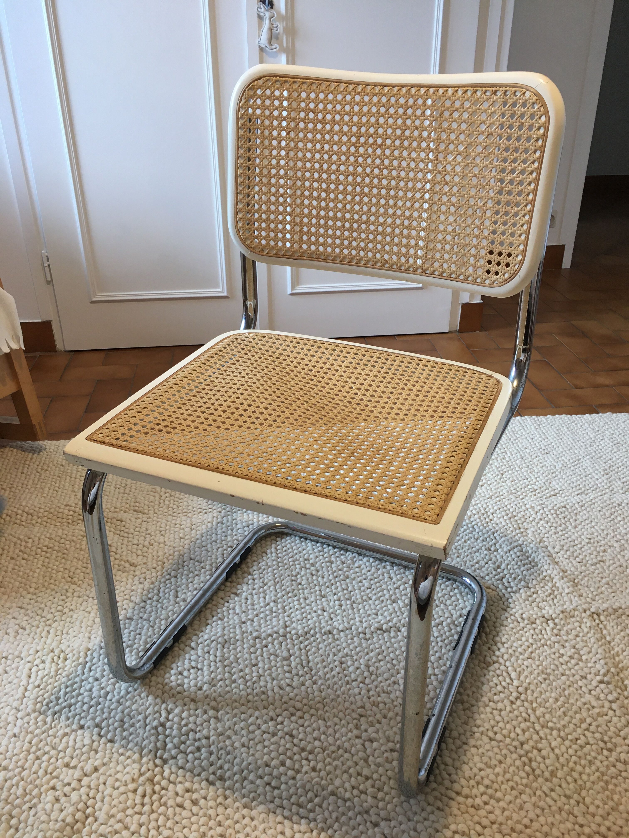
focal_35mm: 29
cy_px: 419
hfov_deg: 48.2
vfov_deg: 61.7
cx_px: 314
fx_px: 703
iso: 64
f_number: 2.2
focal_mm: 4.15
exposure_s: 1/33
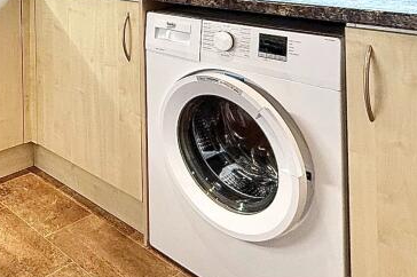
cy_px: -63
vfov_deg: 28.1
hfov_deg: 41.7
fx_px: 474
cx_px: 8
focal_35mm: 41
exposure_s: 1/100
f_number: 2.2
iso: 200
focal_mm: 2.22
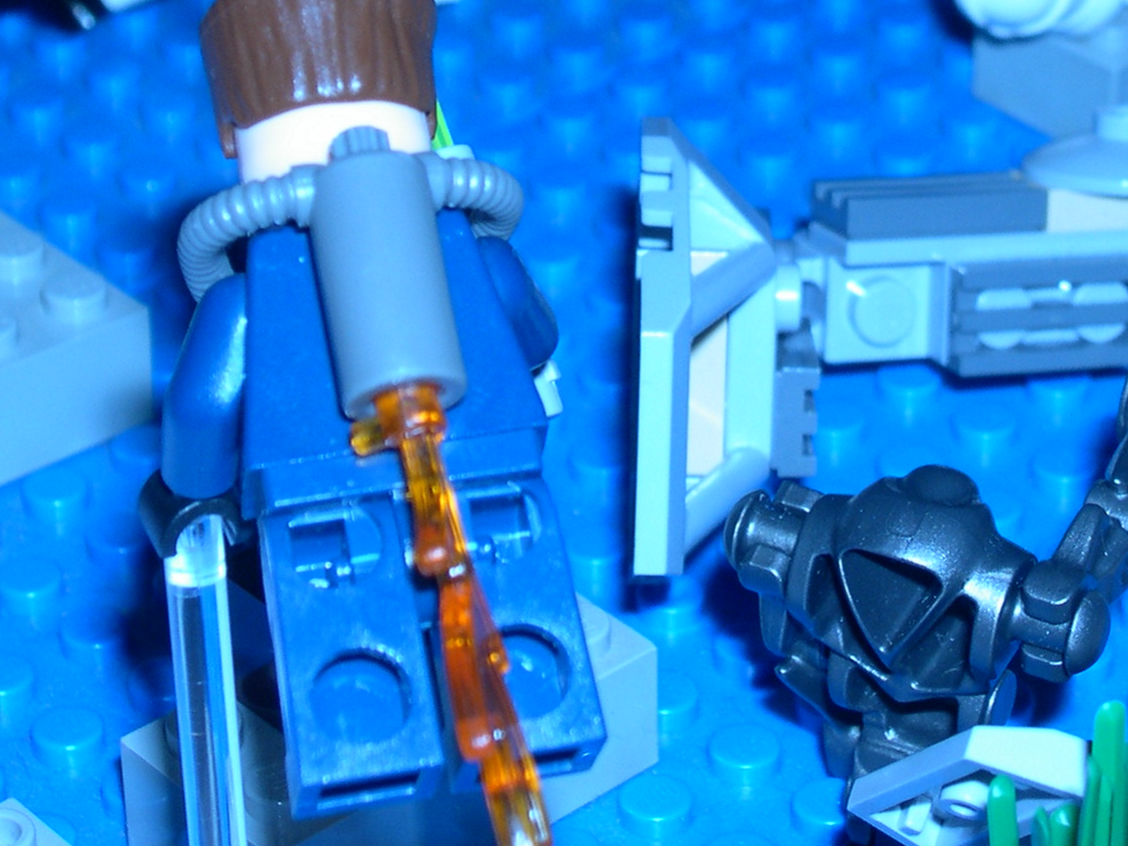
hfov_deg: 15.7
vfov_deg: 11.7
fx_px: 4073
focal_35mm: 125
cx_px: 725
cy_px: 23
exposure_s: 1/60
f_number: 9.6
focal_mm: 13.2
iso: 100
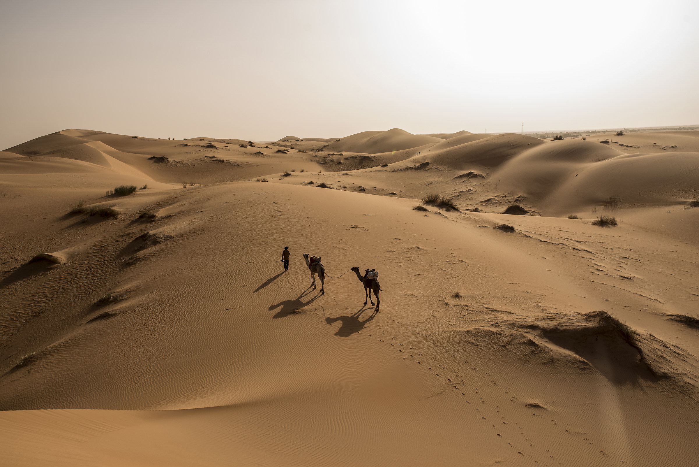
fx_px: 680
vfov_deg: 37.9
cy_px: 234
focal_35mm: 35
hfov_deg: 54.4
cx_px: 350
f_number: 8
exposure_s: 1/400
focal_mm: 35
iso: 100
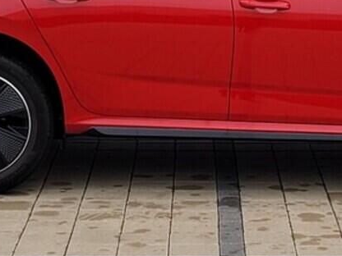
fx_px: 889
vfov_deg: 16.1
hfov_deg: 21.5
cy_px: -2
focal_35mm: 90
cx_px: 265
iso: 40
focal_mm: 5.4
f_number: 1.8
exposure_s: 1/160
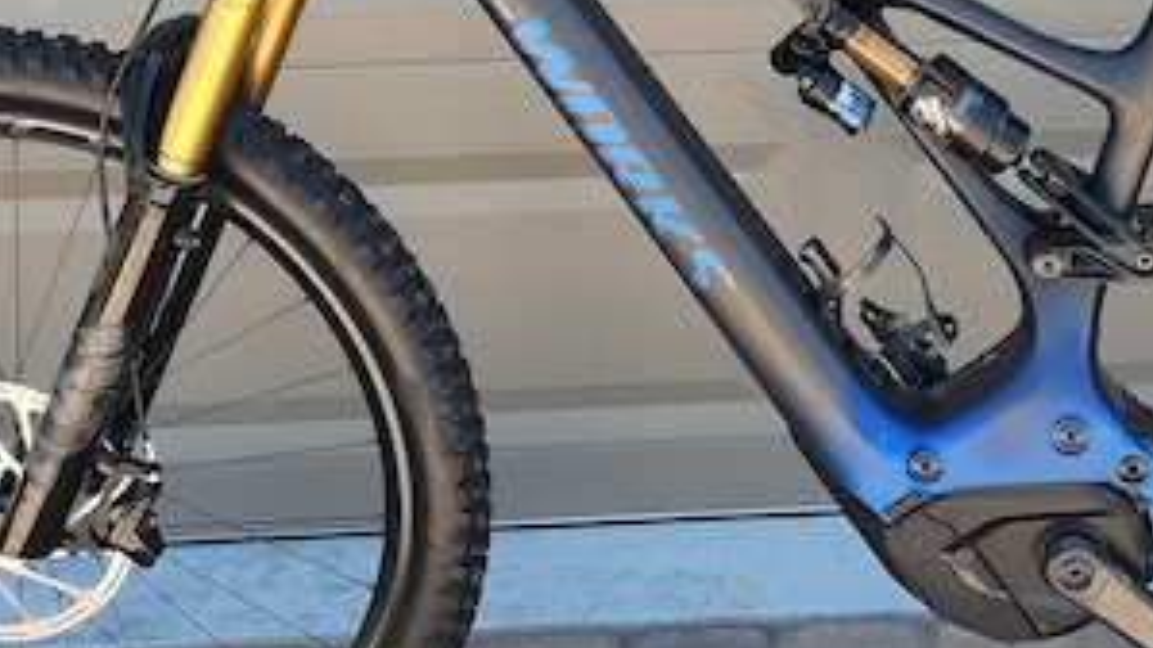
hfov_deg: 31.1
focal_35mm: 67
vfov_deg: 17.8
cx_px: 798
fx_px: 2048
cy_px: 127
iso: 32
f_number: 1.8
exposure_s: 1/180
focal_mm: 5.4
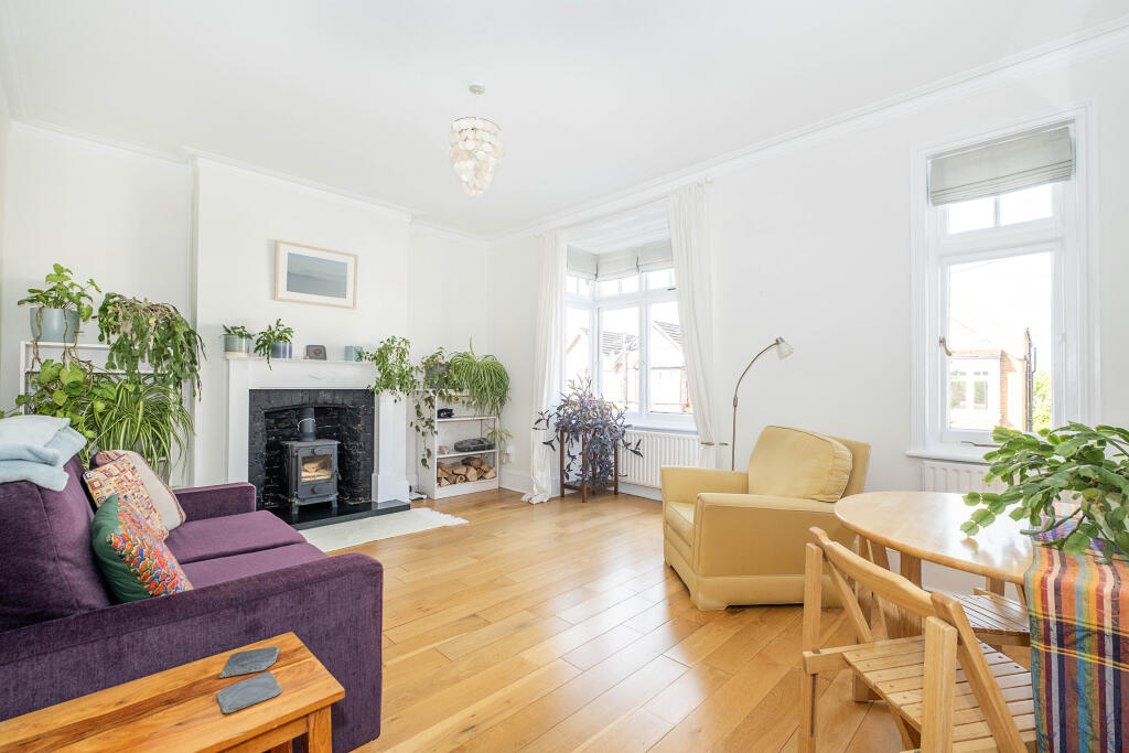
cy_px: 376
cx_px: 564
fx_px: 470
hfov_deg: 100.4
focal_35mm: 15
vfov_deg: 77.3
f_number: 5.6
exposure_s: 1/80
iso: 400
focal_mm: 10
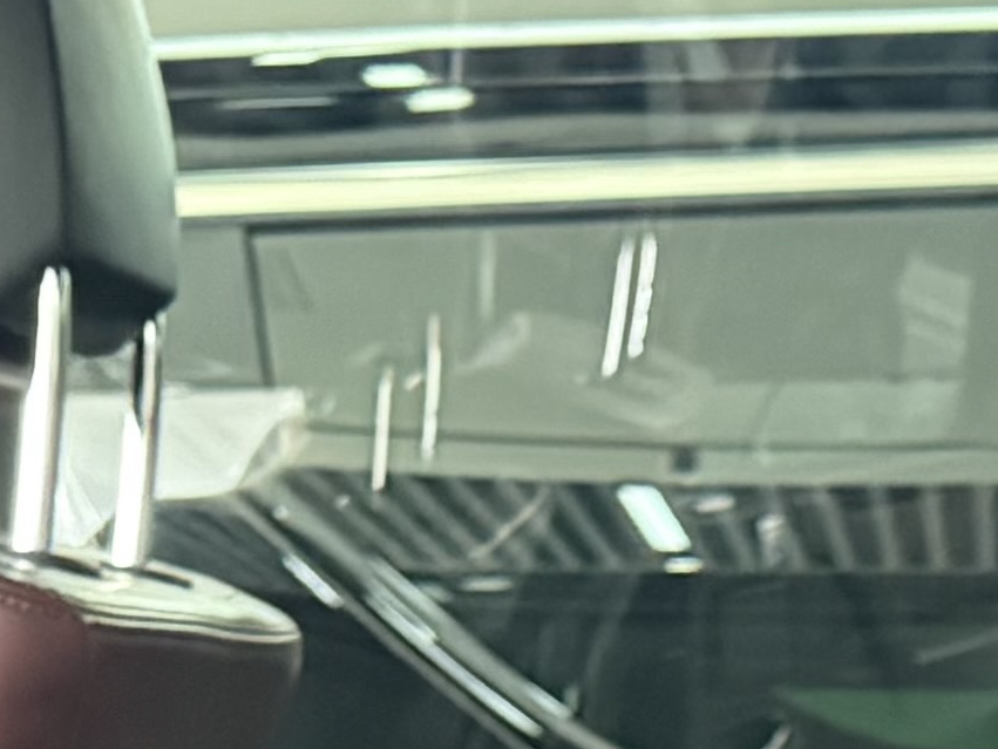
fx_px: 4644
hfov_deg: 12.2
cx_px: 691
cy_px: 1598
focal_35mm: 161
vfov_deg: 8.6
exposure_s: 1/30
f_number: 1.78
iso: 1250
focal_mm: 6.76
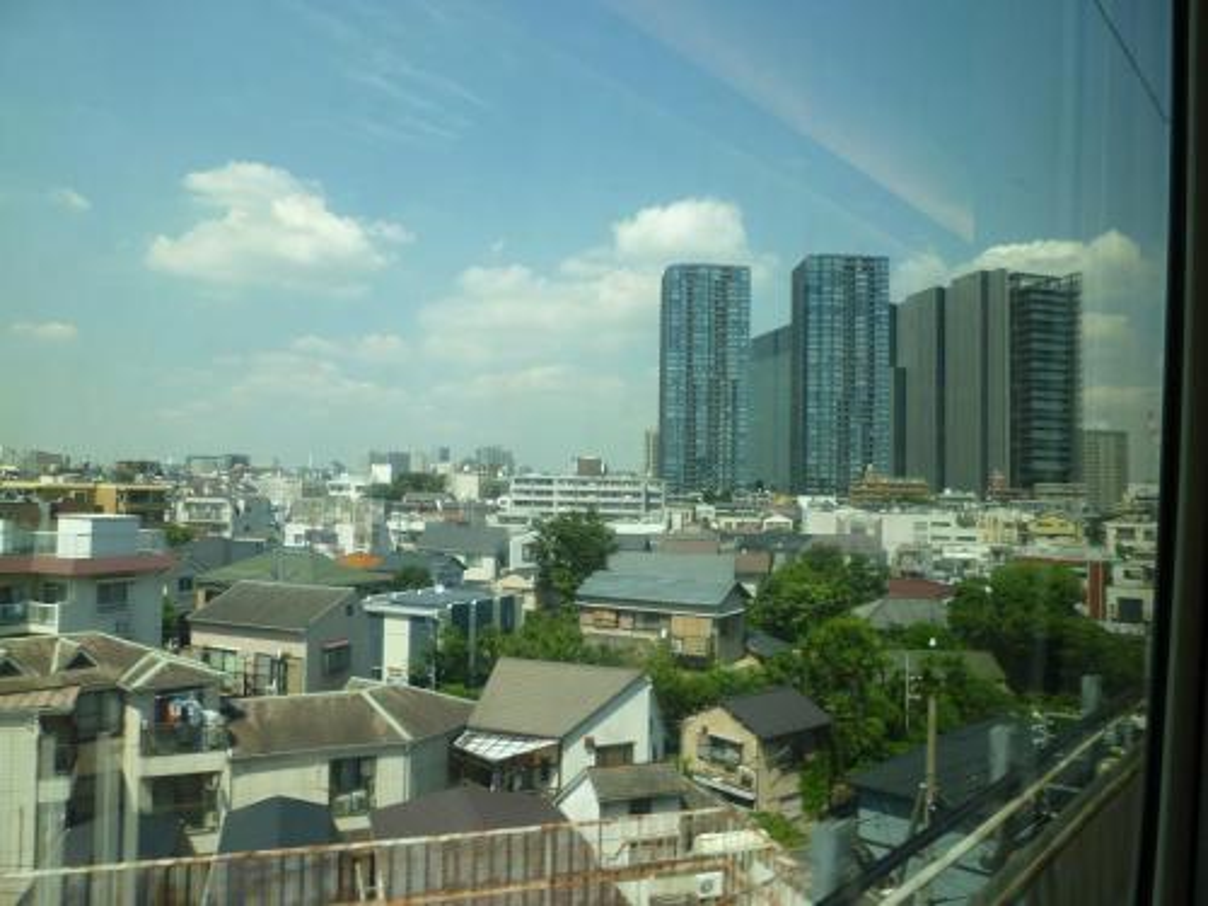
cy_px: 453
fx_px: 872
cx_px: 604
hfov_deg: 69.4
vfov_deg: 54.9
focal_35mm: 25
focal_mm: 4.5
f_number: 4
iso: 80
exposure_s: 1/250
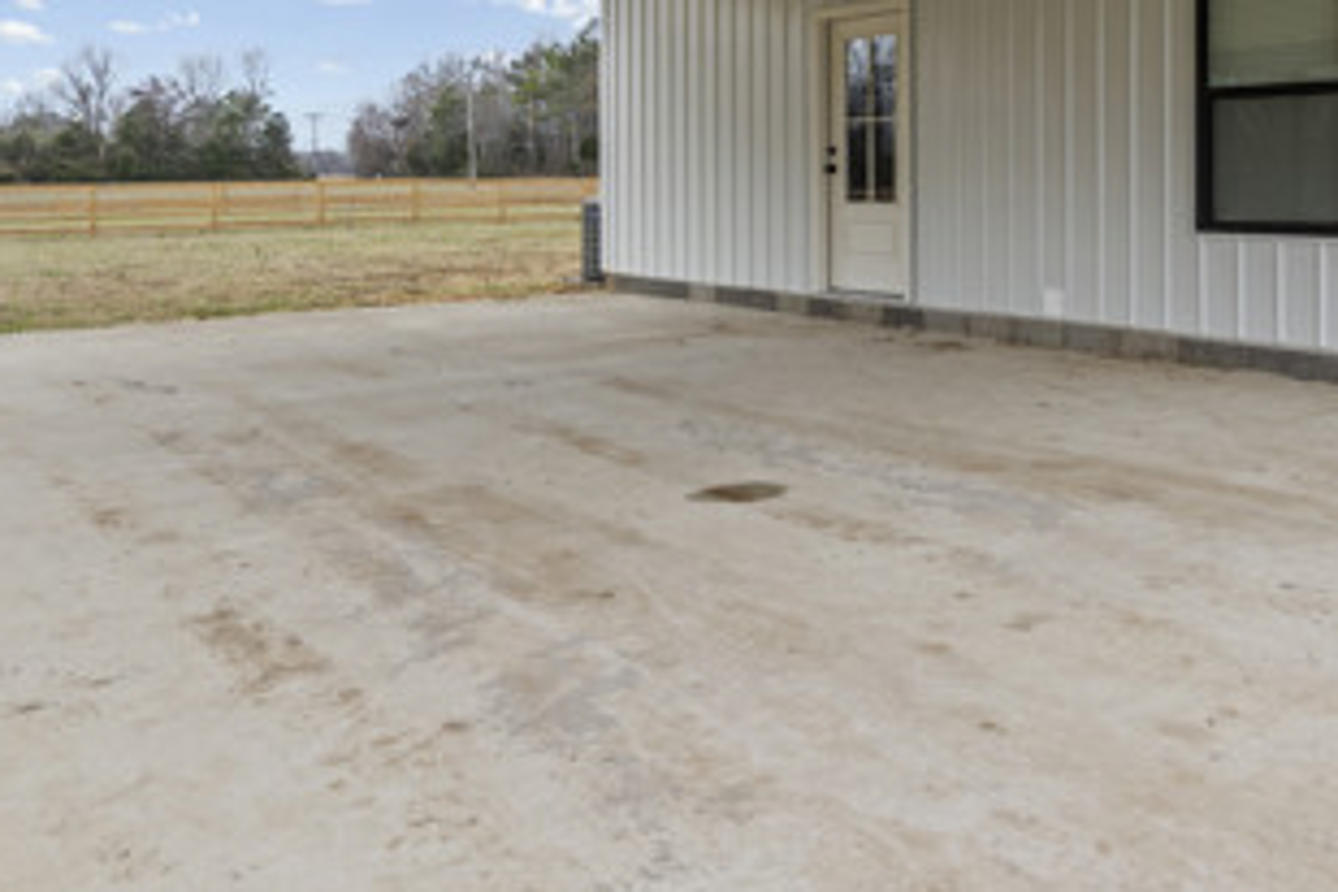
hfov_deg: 56.8
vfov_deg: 38.0
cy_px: 139
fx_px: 1226
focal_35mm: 33
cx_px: 805
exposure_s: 1/100
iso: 1000
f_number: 9
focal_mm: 17
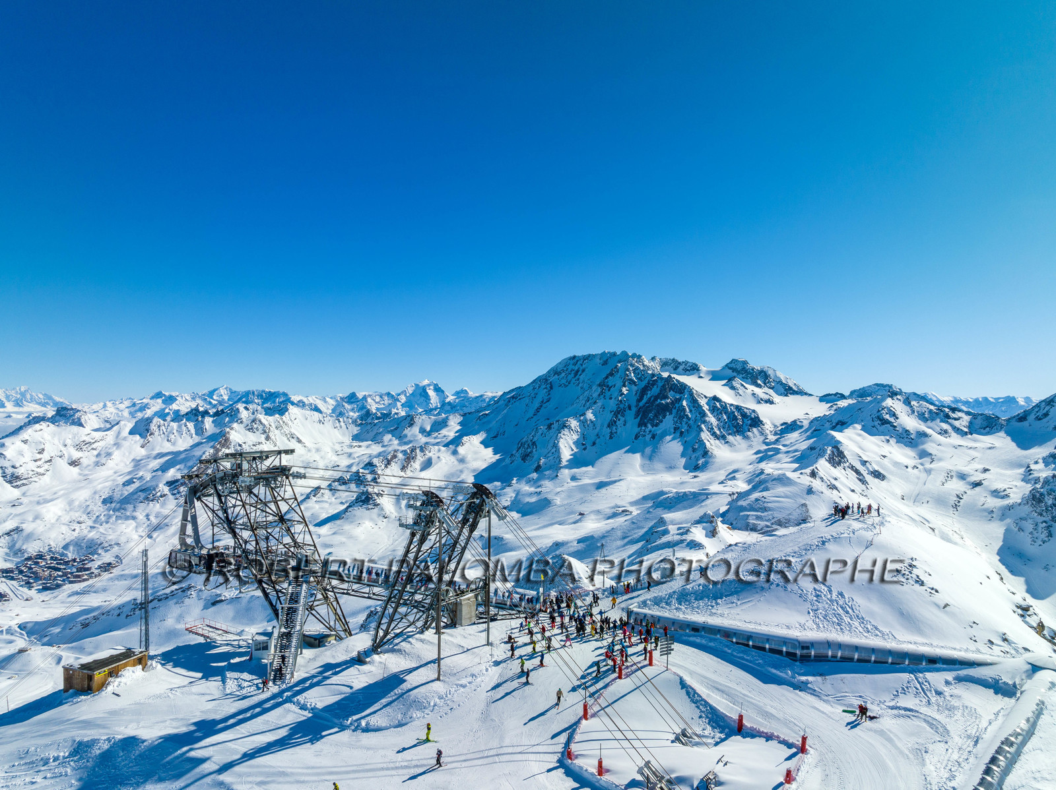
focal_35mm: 24
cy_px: 395
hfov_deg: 71.6
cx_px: 528
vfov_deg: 56.8
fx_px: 732
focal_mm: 12.3
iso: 100
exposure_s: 1/320
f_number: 11
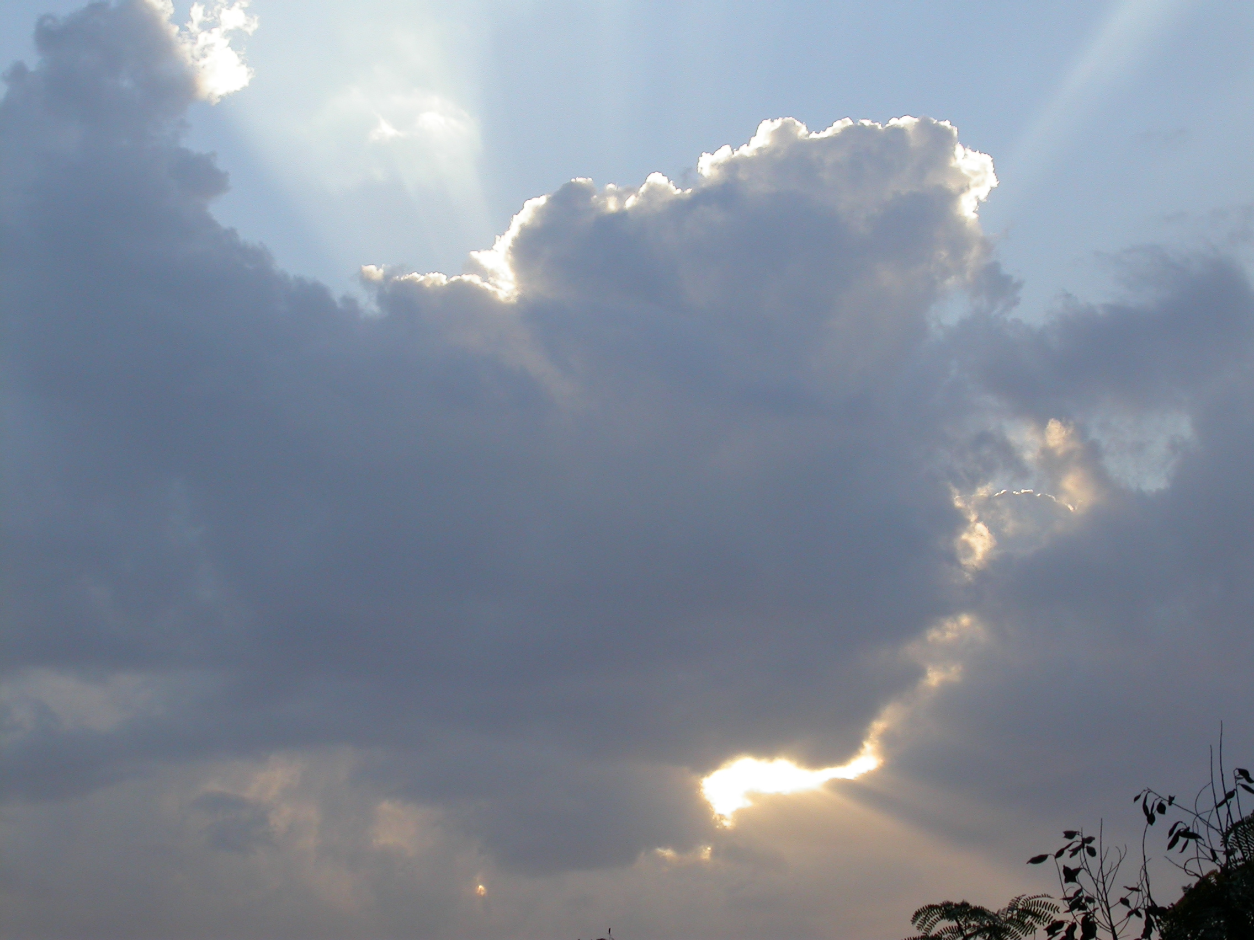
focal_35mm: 91
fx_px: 3297
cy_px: 470
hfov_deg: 21.5
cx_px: 627
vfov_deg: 16.2
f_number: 5.4
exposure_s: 1/384
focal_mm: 18.9
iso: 100
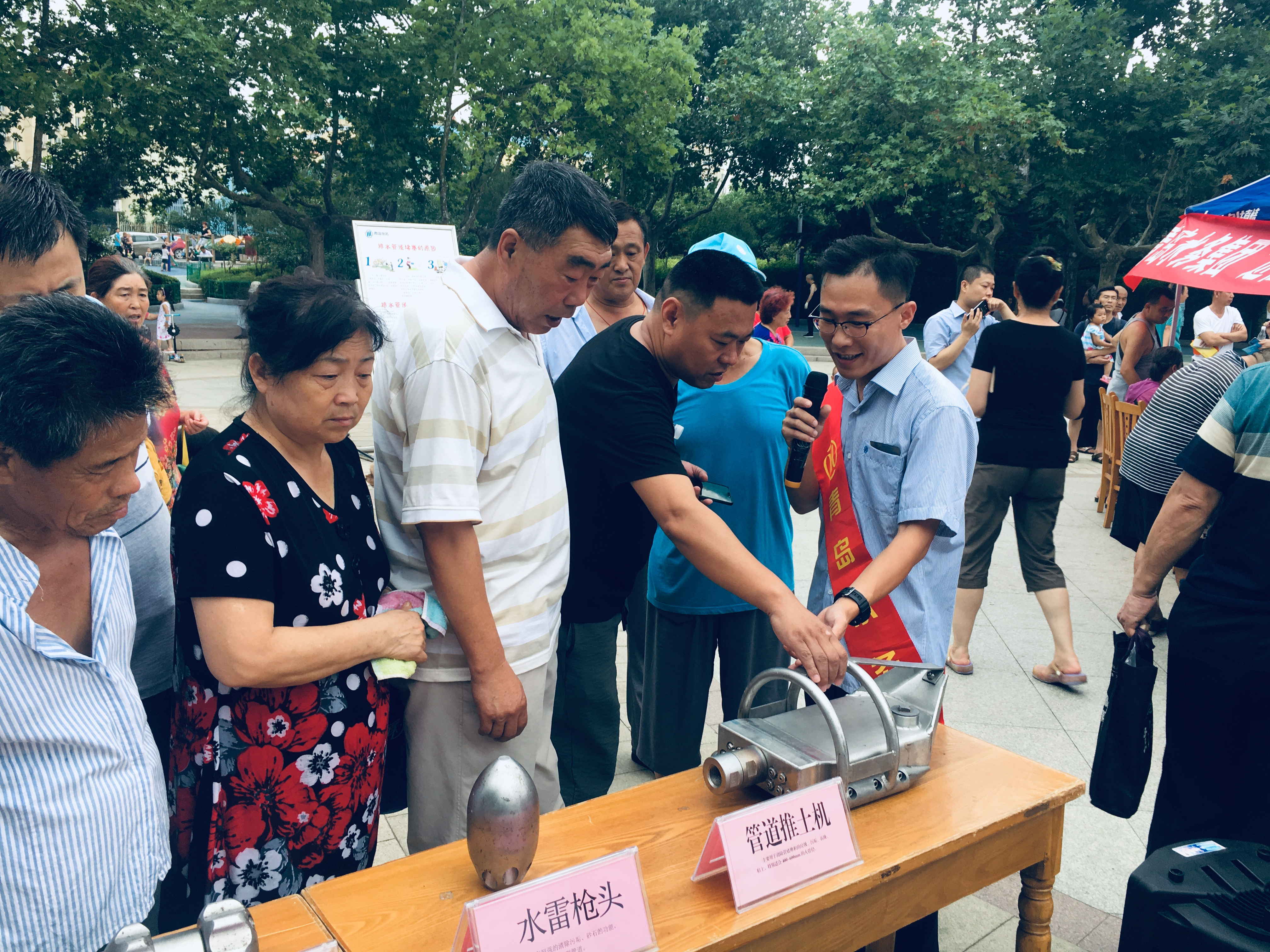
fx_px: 1064
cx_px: 635
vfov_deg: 48.2
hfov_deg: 61.7
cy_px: 476
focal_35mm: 29
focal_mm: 4.15
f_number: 2.2
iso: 25
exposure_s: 1/100
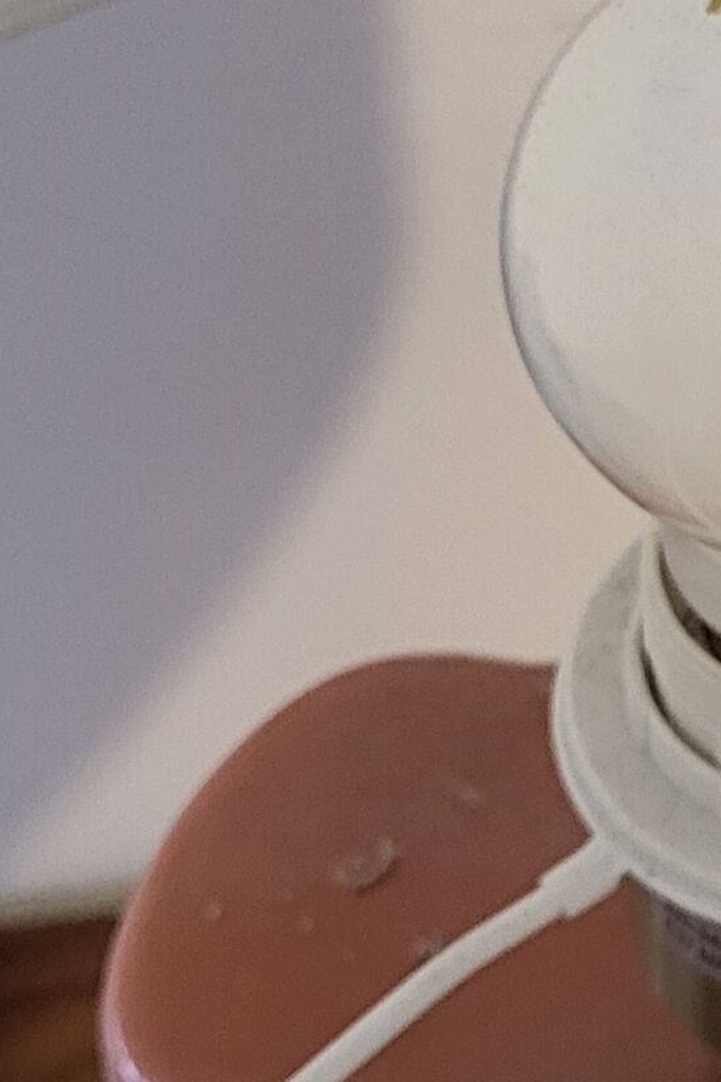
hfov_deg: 10.1
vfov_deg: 15.6
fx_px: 3938
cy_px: 422
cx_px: 1150
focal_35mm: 131
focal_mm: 5.4
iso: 320
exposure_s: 1/50
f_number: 1.8
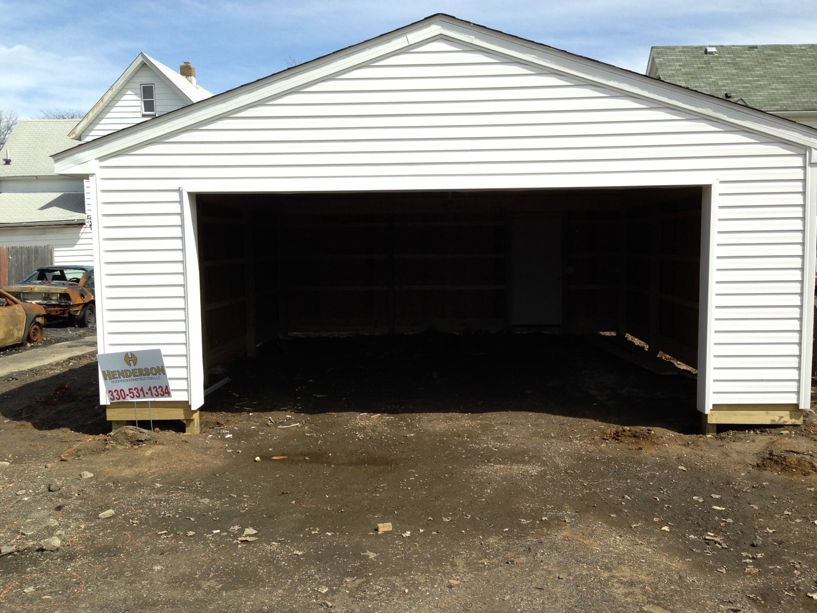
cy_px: 306
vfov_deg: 43.0
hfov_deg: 55.3
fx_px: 779
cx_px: 408
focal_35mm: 33
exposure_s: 1/1695
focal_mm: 4.12
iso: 80
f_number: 2.4
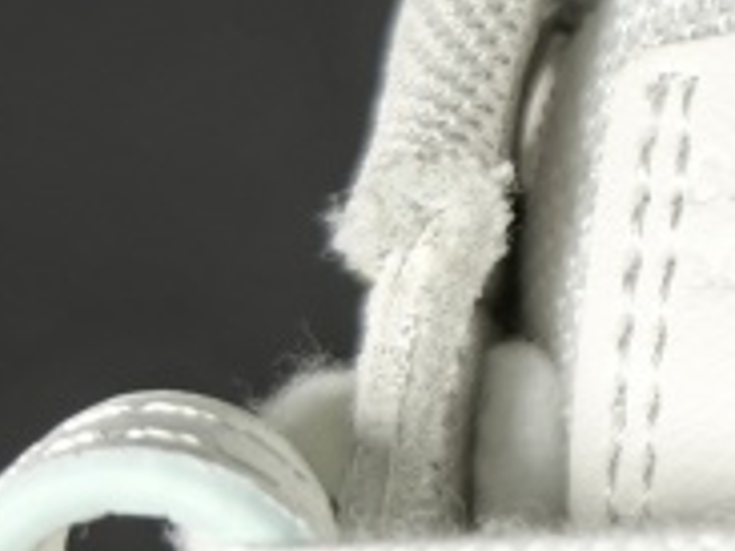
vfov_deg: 12.3
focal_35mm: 118
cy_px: -40
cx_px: 1257
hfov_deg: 14.9
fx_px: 2504
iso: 200
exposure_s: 1/3817
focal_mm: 6.98
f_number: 2
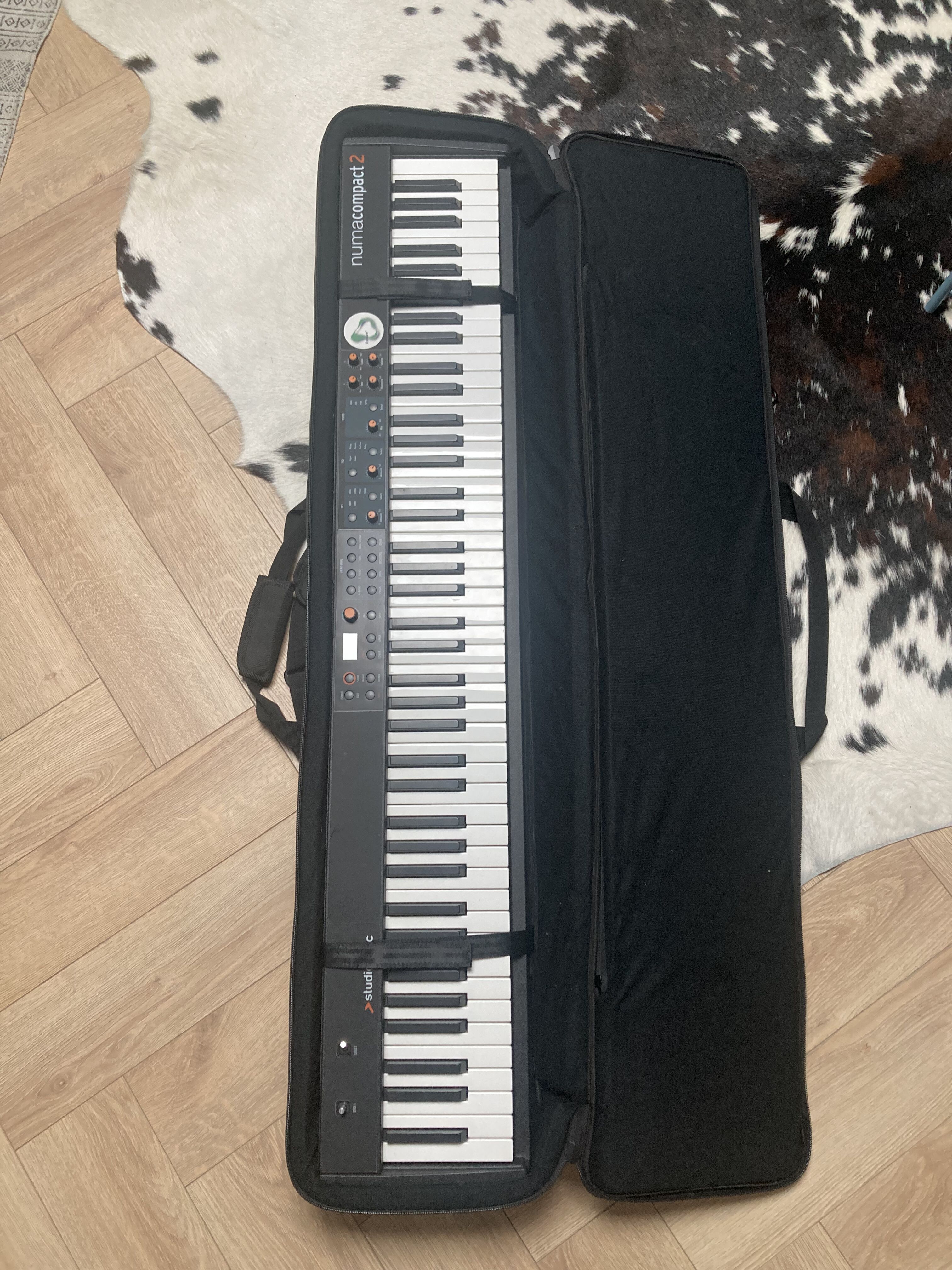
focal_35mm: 28
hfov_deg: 49.7
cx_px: 476
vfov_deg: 63.4
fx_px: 1027
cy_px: 635
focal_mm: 3.99
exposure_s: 1/60
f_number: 1.8
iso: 160
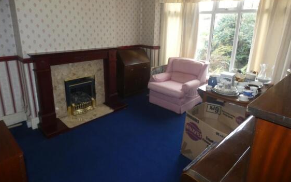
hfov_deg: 79.7
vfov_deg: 54.7
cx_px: 144
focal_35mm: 22
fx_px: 174
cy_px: 74
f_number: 2.8
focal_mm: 3.6
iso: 320
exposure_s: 1/60
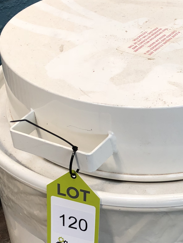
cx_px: 167
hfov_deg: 20.0
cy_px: 199
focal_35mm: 72
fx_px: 508
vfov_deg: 26.5
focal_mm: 4
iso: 32
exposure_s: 1/120
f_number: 1.8
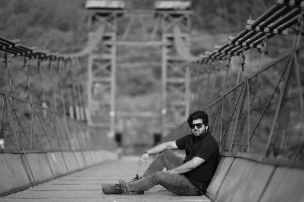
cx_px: 152
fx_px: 718
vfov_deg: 16.1
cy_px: 101
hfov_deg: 23.9
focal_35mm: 85
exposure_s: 1/1000
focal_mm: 85
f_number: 1.4
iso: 50
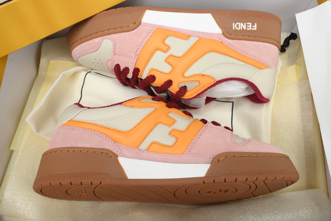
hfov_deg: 63.7
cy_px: 110
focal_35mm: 29
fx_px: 267
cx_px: 166
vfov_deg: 45.0
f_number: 13
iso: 800
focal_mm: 29
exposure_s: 1/100
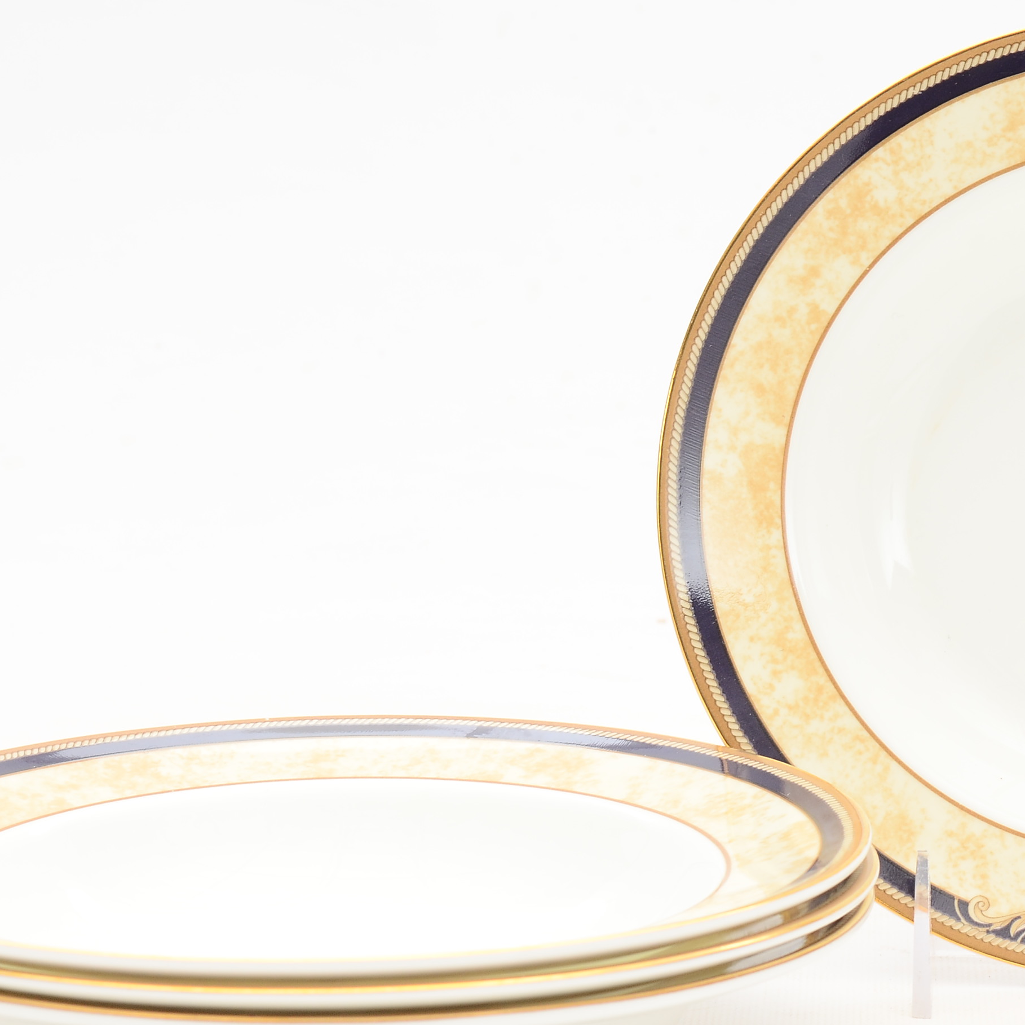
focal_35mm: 119
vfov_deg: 14.6
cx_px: 731
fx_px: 3987
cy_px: 591
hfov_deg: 14.6
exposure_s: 1/80
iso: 250
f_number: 11
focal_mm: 46
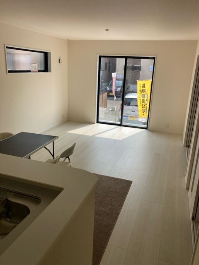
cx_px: 100
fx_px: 215
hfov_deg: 49.7
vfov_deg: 63.4
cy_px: 132
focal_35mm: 28
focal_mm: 3.99
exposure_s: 1/430
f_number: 1.8
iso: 20
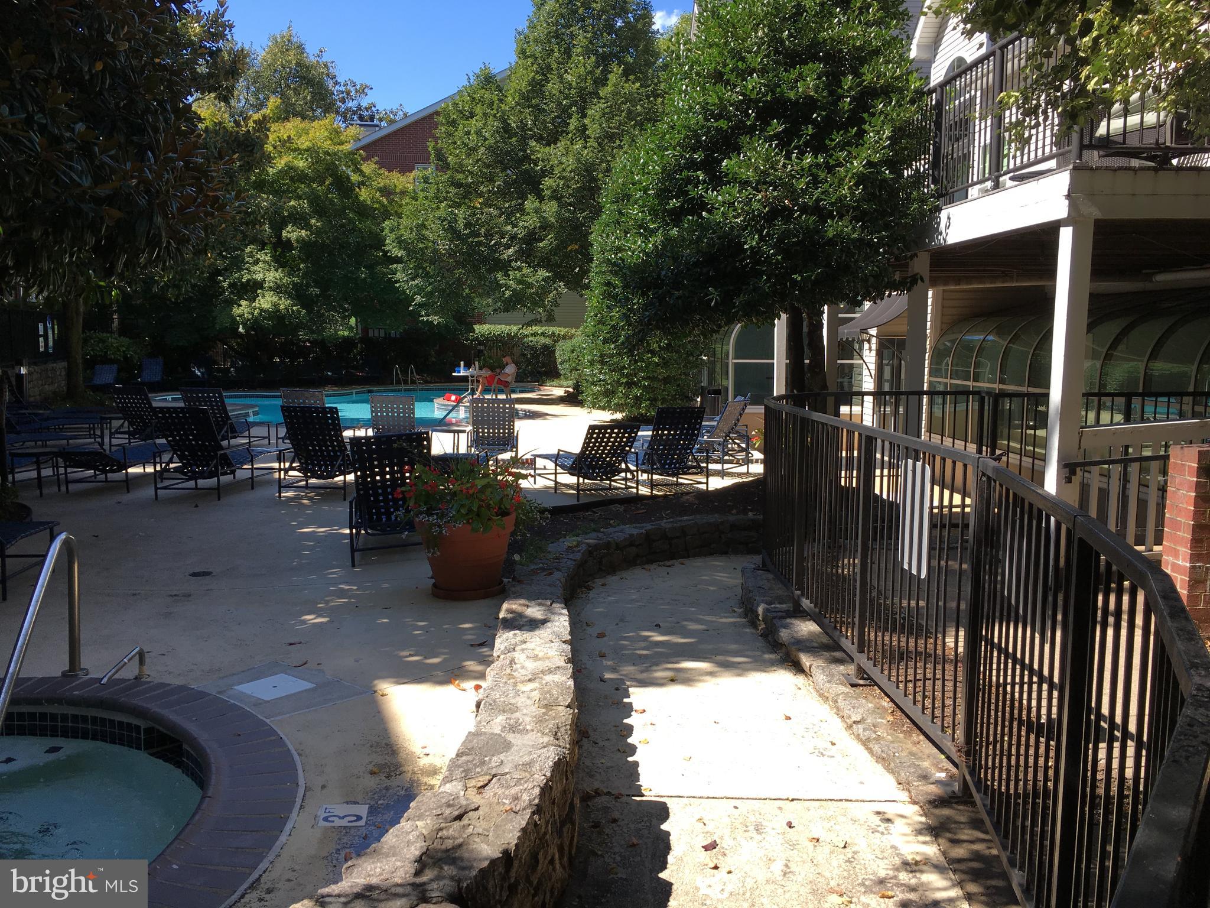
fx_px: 1014
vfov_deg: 48.2
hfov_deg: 61.7
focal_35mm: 29
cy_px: 454
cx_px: 605
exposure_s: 1/601
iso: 25
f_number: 2.2
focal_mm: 4.15
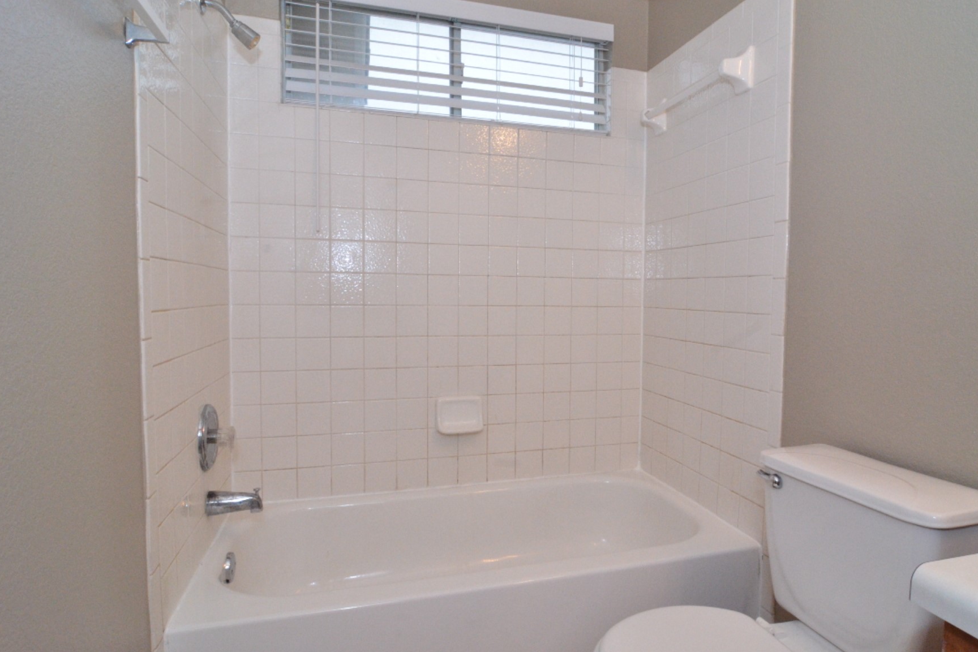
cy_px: 317
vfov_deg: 61.9
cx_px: 539
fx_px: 543
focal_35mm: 20
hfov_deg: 83.7
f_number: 11
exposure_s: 1/60
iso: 2500
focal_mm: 12
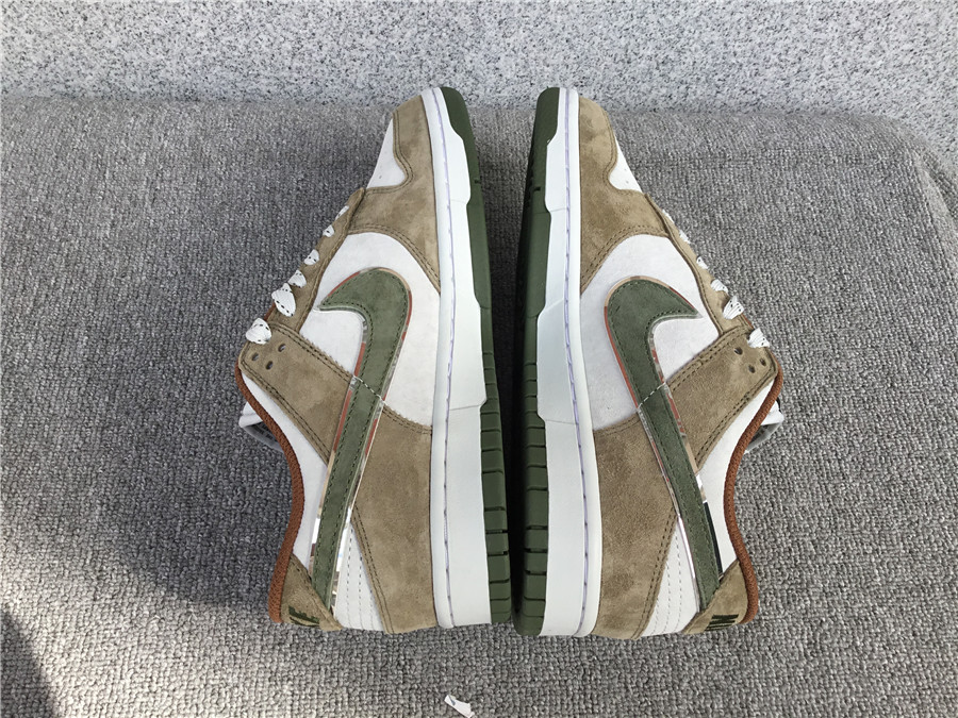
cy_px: 359
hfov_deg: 58.4
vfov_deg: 45.4
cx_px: 479
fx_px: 858
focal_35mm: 31
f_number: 2.4
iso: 25
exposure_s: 1/468
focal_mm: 3.3
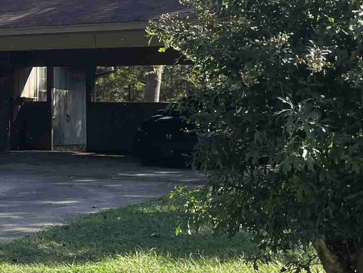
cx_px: -75
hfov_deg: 20.3
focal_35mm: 90
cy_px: 100
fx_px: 944
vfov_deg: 16.4
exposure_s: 1/796
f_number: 1.6
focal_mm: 4.2
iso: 32
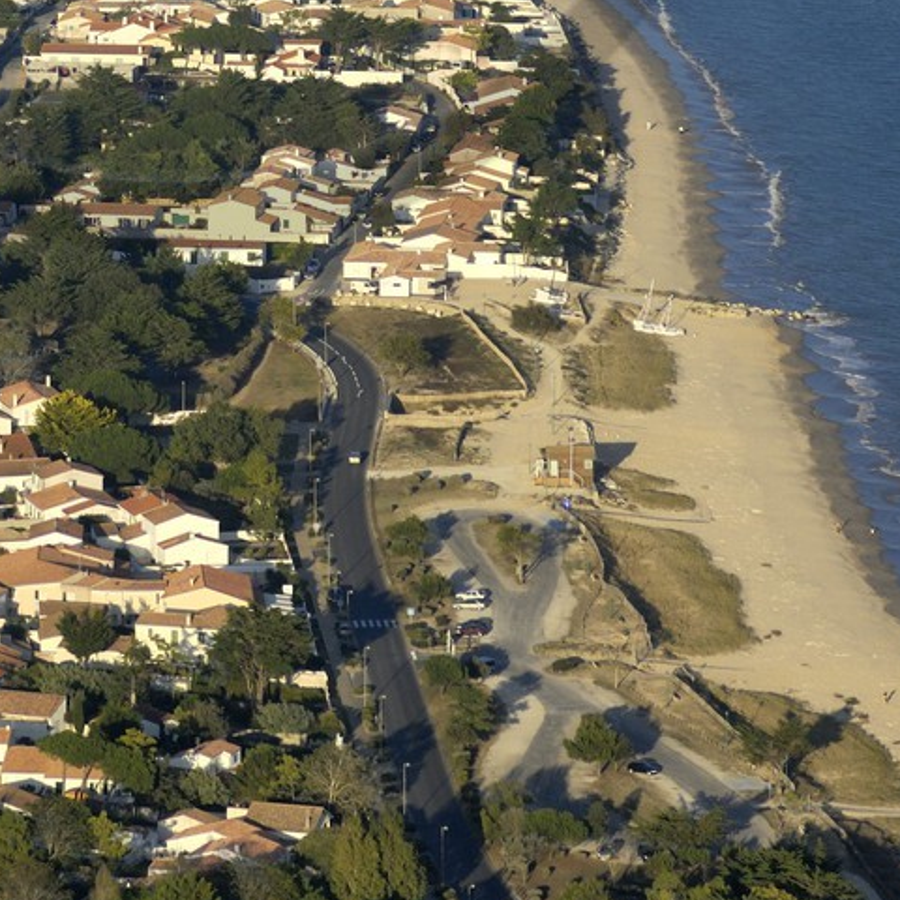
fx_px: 8736
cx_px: 172
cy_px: -332
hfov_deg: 5.9
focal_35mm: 297
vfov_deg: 5.9
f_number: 5
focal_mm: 70
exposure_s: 1/640
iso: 100
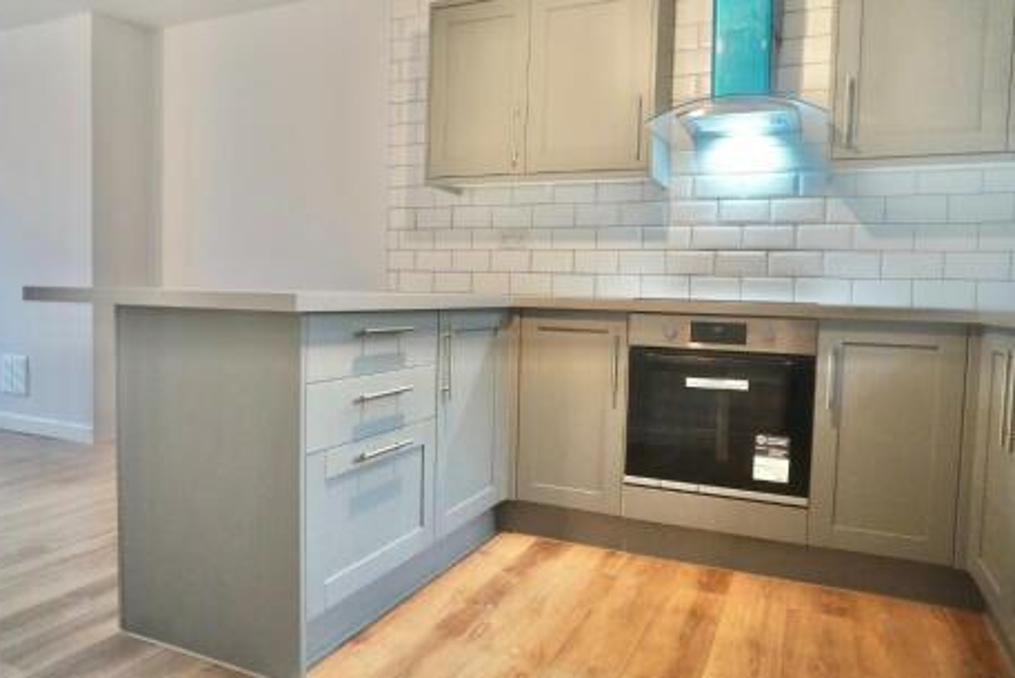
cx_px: 498
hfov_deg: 71.5
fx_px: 705
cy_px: 335
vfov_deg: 51.3
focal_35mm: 25
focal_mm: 16
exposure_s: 1/125
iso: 4000
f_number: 3.5
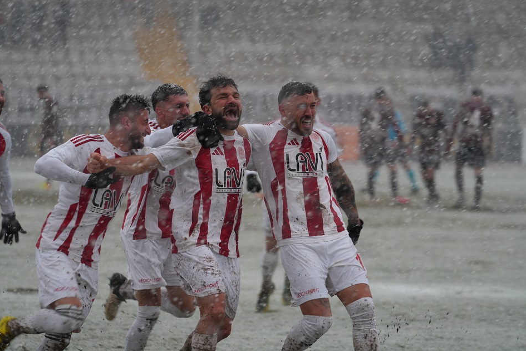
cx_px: 263
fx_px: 2893
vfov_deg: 6.9
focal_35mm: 198
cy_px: 176
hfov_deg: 10.4
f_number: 4
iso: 320
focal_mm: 197
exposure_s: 1/250
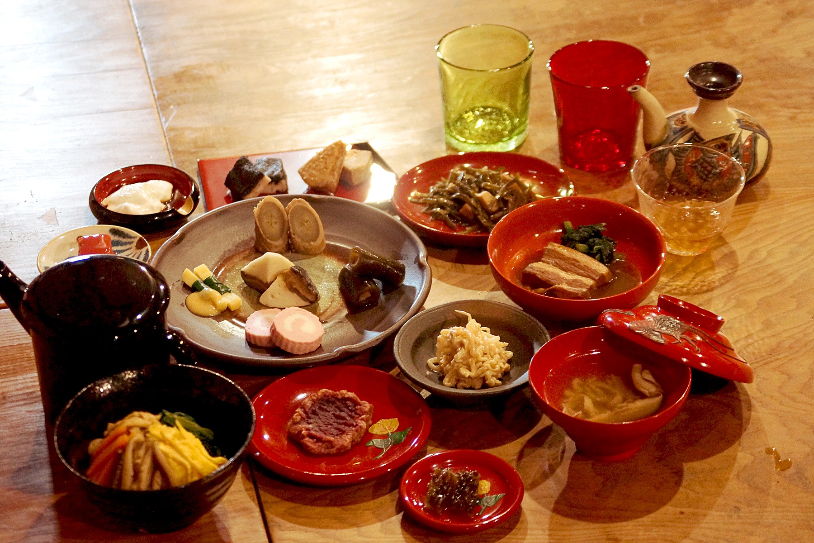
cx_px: 407
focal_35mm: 90
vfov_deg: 15.2
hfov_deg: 22.6
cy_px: 272
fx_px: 2035
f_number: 4
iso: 1600
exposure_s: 1/40
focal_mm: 60
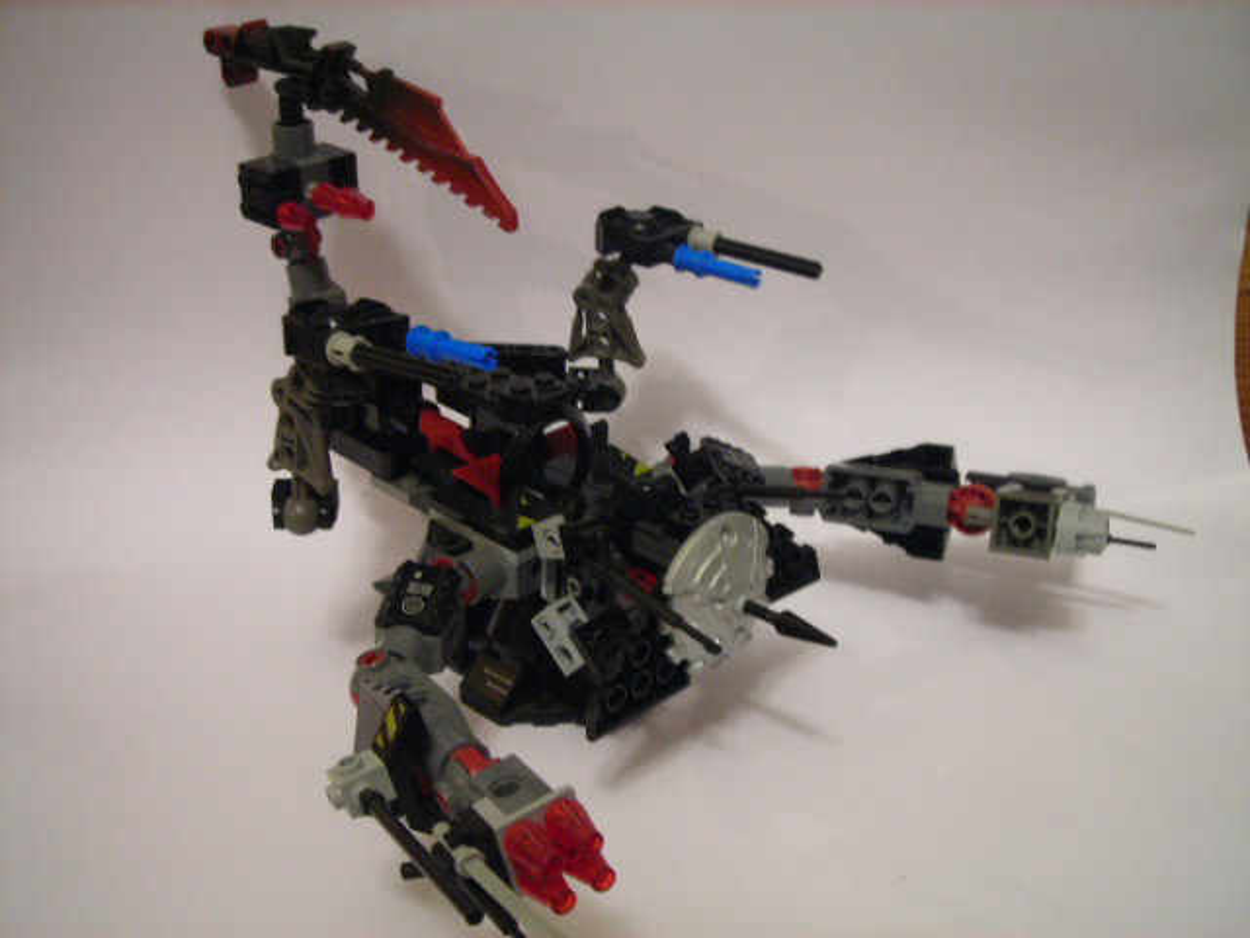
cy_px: 469
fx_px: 1481
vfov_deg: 35.1
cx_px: 625
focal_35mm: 41
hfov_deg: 45.8
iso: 200
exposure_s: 1/3.4
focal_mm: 6.8
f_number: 3.3
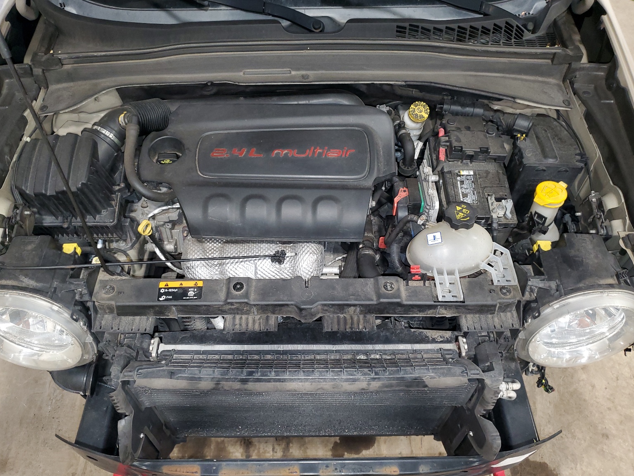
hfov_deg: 65.3
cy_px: 246
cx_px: 310
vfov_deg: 51.4
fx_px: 495
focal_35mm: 27
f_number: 1.5
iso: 130
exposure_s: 1/24
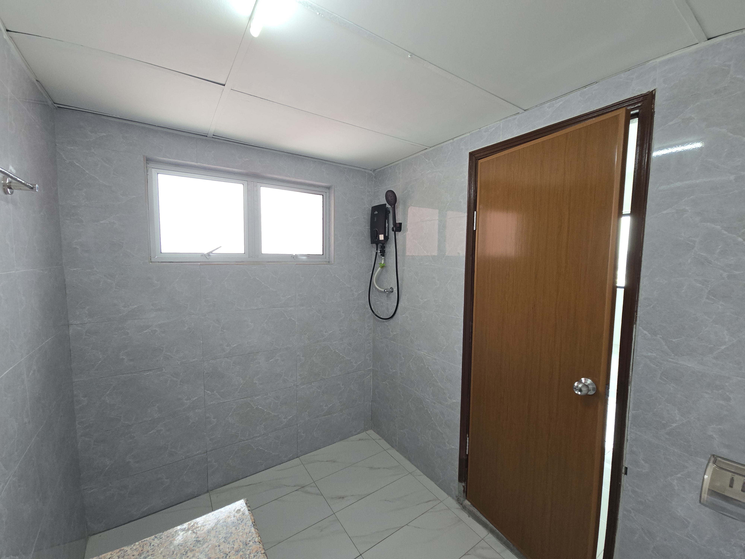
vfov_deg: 89.9
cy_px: 280
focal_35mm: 13
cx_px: 372
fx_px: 280
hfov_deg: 106.2
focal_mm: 2.2
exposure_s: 1/50
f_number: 2.2
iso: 125
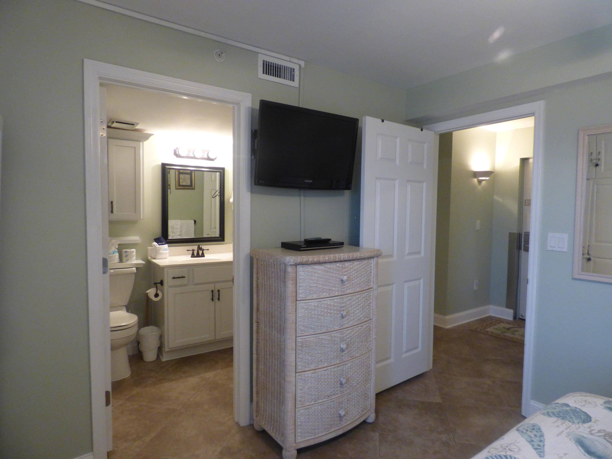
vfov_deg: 66.0
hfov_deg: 81.7
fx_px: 354
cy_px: 230
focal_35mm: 20
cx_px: 306
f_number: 2.8
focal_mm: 3.58
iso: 400
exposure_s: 1/40
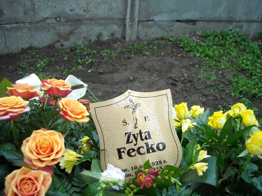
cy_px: 98
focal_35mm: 35
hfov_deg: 52.6
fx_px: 265
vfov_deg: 40.7
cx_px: 131
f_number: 2.8
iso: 218
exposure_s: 1/184
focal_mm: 5.7
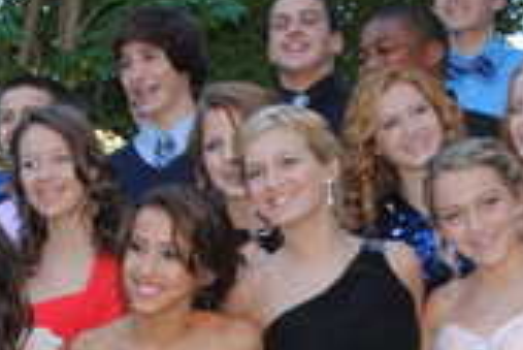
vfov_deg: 9.1
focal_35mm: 148
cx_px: 111
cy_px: 446
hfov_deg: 13.8
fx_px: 2152
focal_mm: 26
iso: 200
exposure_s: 1/60
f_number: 4.2
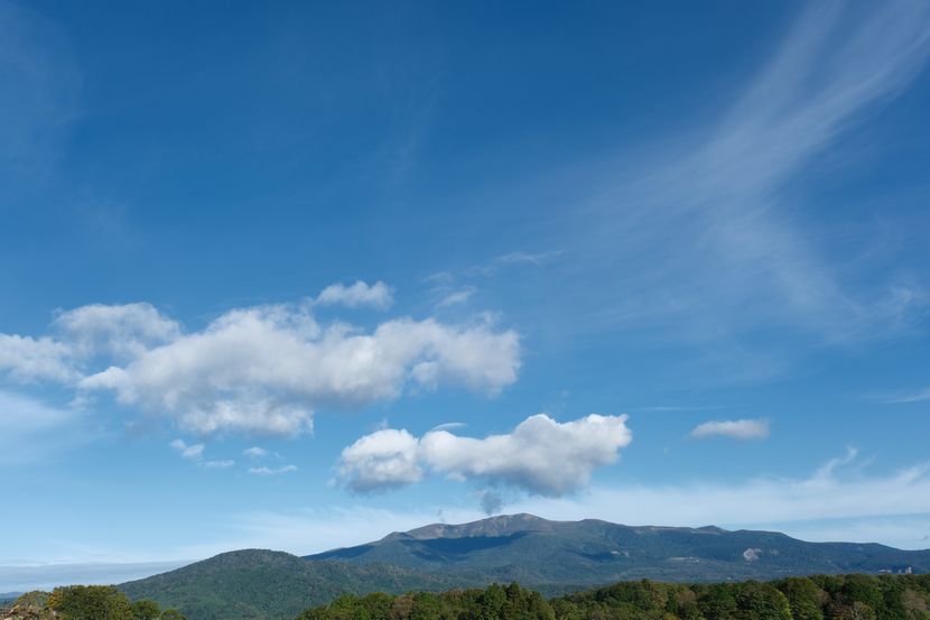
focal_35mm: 29
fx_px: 749
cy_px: 310
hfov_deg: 63.7
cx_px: 465
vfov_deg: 44.9
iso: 125
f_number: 11
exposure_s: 1/125
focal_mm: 19.2
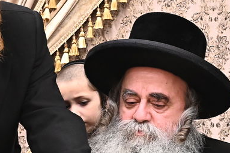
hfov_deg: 17.5
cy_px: 79
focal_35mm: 117
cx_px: 136
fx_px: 747
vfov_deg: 11.7
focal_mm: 32
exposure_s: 1/160
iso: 3200
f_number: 6.3
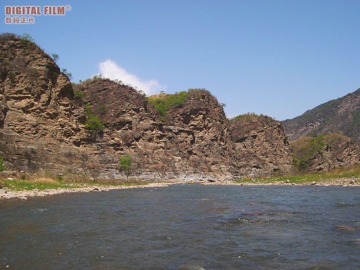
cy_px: 135
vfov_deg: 37.7
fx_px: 395
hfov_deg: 49.0
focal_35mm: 38
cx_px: 180
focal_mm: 8
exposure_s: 1/205
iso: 100
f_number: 7.6
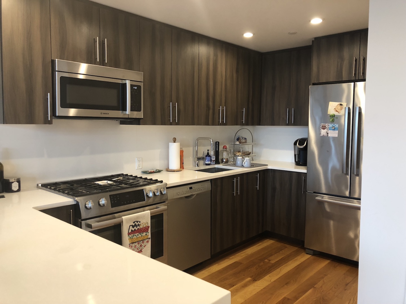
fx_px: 340
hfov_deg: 61.7
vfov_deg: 48.2
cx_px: 203
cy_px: 152
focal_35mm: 29
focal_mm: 3.99
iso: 40
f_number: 1.8
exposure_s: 1/20
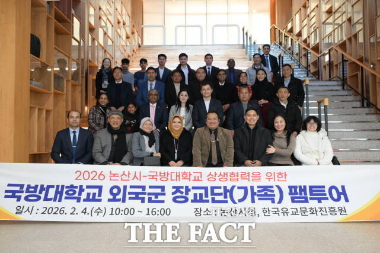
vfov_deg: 42.9
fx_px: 322
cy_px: 126
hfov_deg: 61.1
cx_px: 190
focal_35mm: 30
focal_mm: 30.5
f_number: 4.5
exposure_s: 1/160
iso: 4000
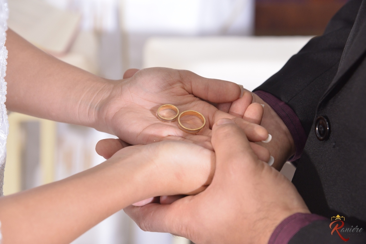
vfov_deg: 11.4
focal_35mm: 120
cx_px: 183
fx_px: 1220
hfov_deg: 17.1
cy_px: 122
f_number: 6.3
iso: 1600
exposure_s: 1/100
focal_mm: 120
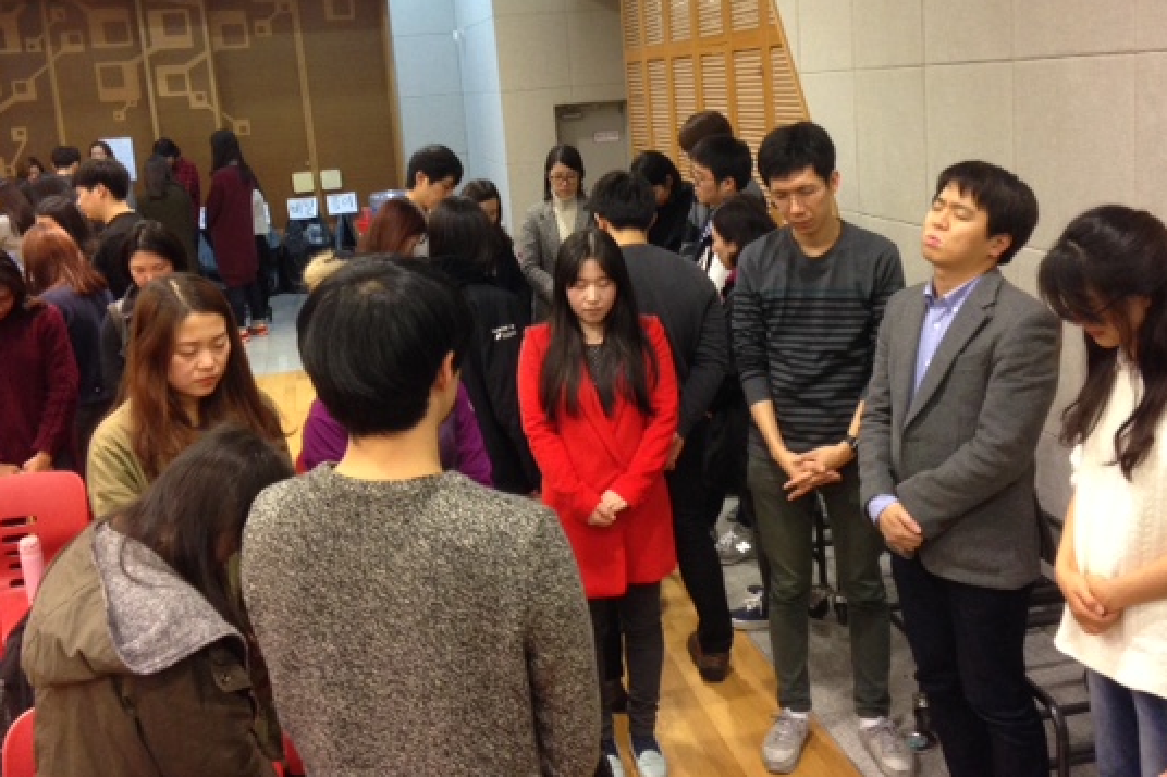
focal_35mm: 41
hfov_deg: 47.4
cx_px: 603
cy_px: 270
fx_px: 1329
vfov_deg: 32.4
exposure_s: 1/20
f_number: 2.4
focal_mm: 4.12
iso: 200
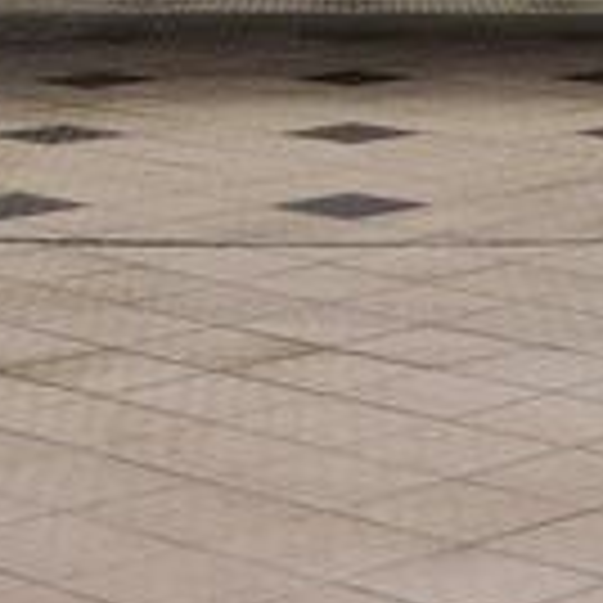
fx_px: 3114
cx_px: 360
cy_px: -322
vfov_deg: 10.6
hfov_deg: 11.1
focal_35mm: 158
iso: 500
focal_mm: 26
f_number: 7.1
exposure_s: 1/30
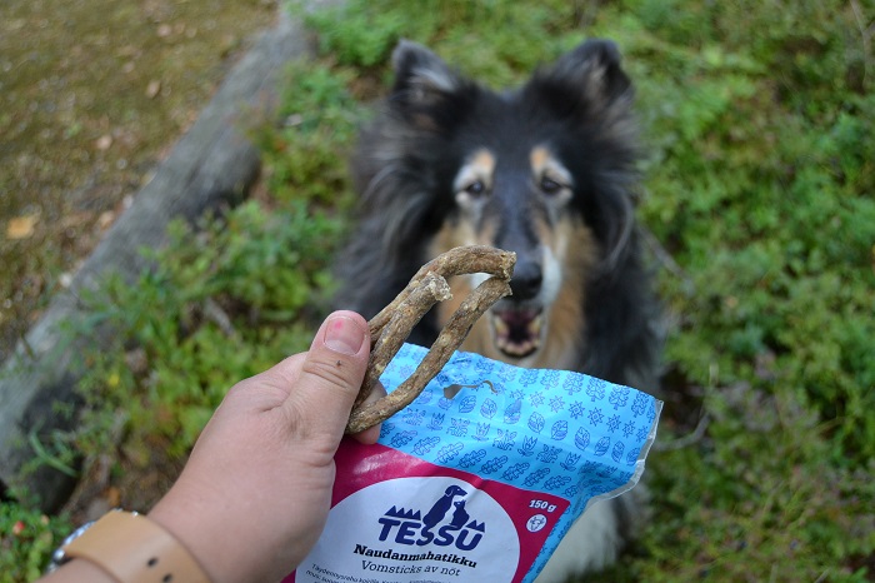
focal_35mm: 34
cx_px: 438
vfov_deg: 38.3
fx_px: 838
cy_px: 292
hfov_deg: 55.1
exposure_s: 1/500
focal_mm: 23
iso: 1000
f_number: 3.8
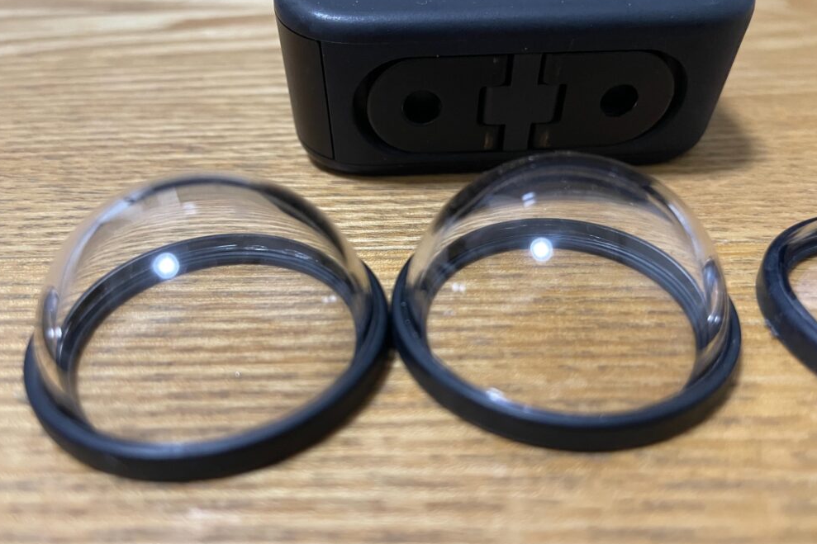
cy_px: 292
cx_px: 414
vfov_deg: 46.4
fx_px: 635
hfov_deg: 65.5
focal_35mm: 28
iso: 400
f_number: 1.6
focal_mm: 4.2
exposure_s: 1/50
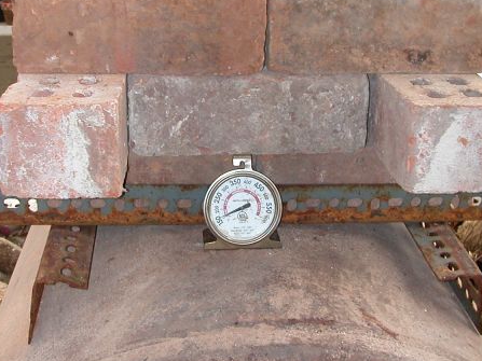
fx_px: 738
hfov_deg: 36.2
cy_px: 148
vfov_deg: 27.5
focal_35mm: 53
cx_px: 233
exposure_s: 1/59.9
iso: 100
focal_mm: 5.6
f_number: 2.7
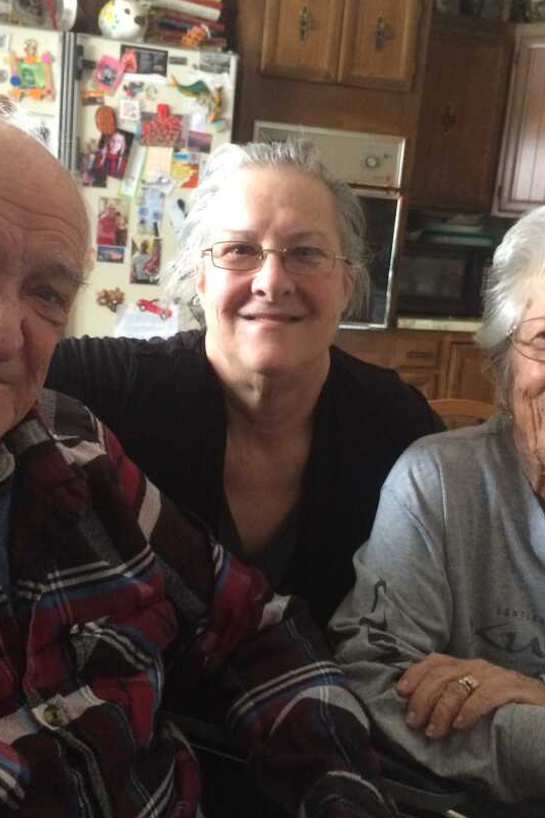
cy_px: 403
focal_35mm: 41
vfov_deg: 47.4
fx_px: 931
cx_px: 237
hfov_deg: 32.6
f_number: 2.2
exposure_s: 1/30
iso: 320
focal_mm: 4.15
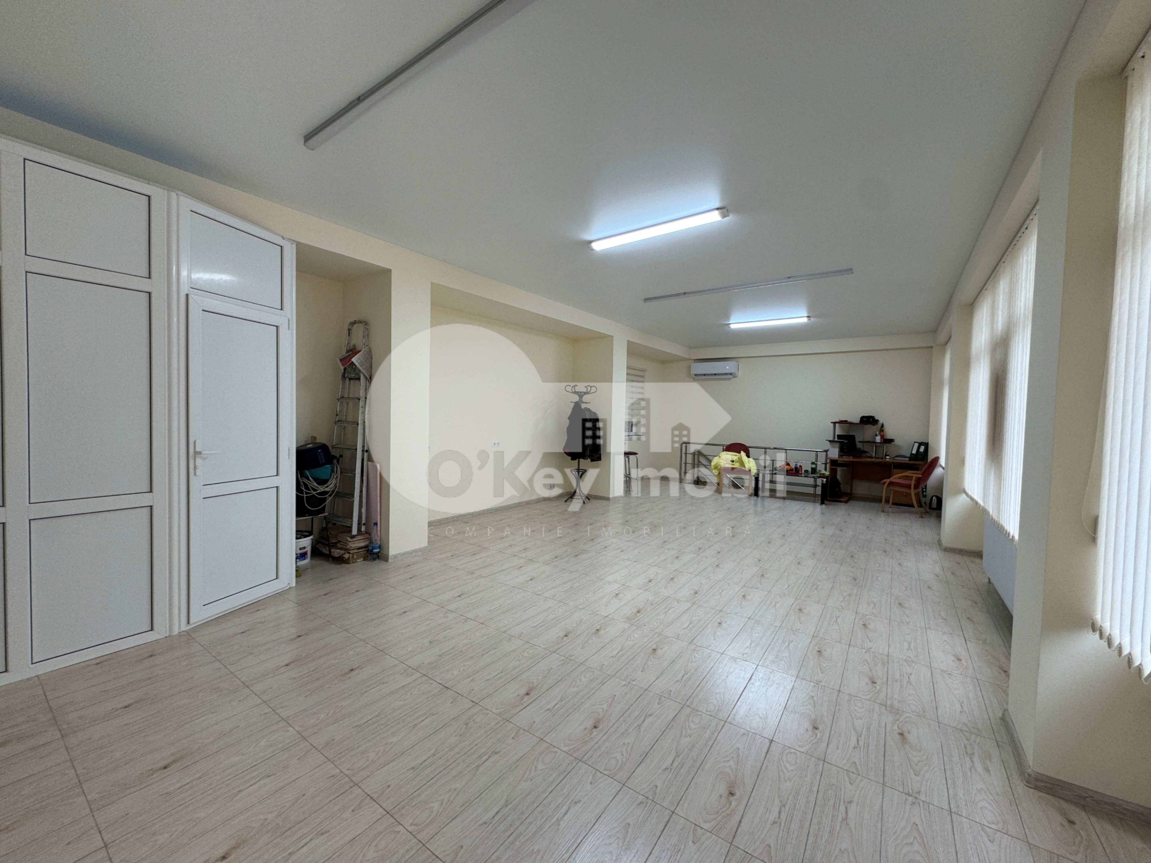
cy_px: 432
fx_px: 466
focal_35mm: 14
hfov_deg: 102.1
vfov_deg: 85.7
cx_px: 576
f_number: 2.2
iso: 80
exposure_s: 1/100
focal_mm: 2.22
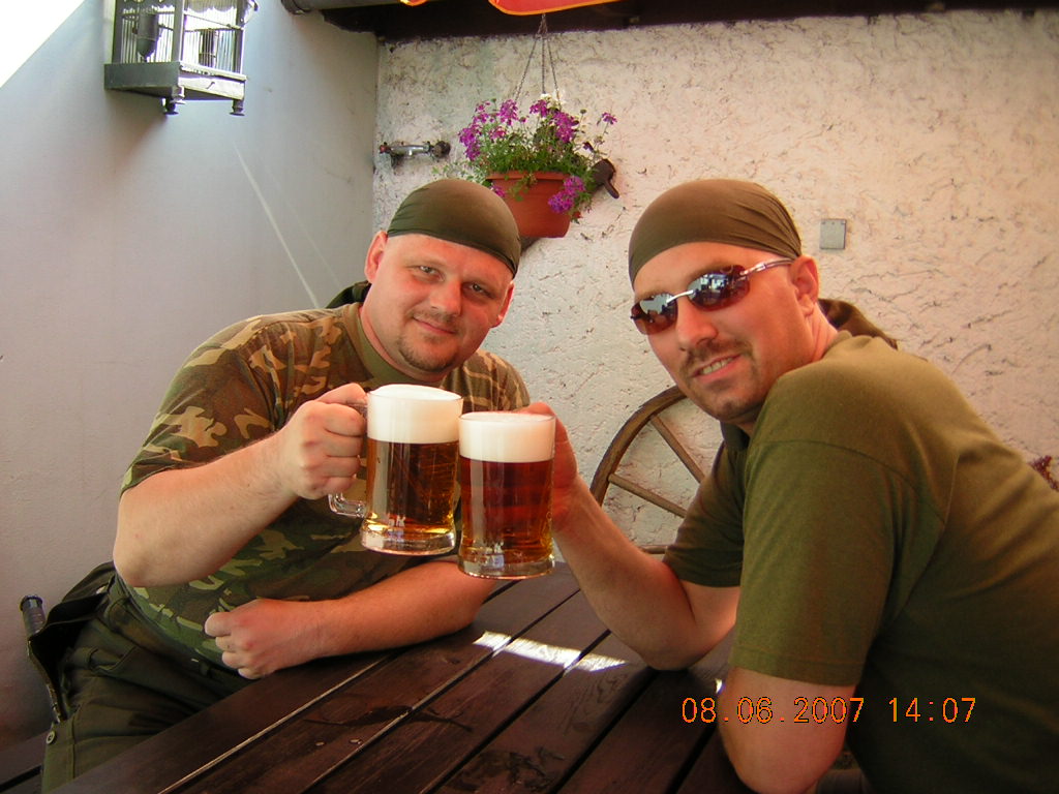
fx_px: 1101
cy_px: 397
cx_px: 530
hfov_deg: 51.4
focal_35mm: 36
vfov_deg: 39.7
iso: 50
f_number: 2.6
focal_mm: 4.7
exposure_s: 1/111
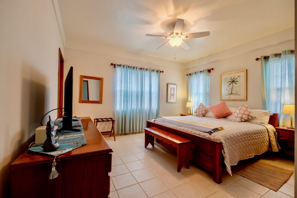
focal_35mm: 15
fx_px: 124
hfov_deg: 100.4
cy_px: 99
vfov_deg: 77.3
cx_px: 148
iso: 200
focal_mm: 10
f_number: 5.6
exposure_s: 1/60
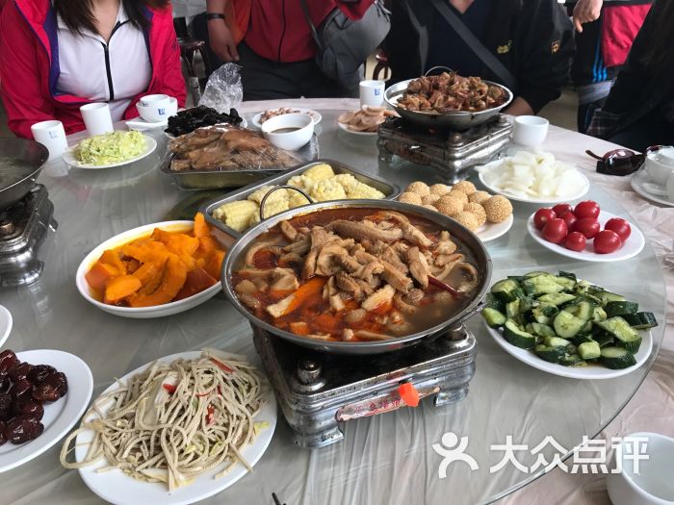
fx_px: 545
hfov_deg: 63.4
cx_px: 337
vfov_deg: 49.7
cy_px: 252
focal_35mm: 28
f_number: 1.8
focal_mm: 3.99
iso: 32
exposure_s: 1/100
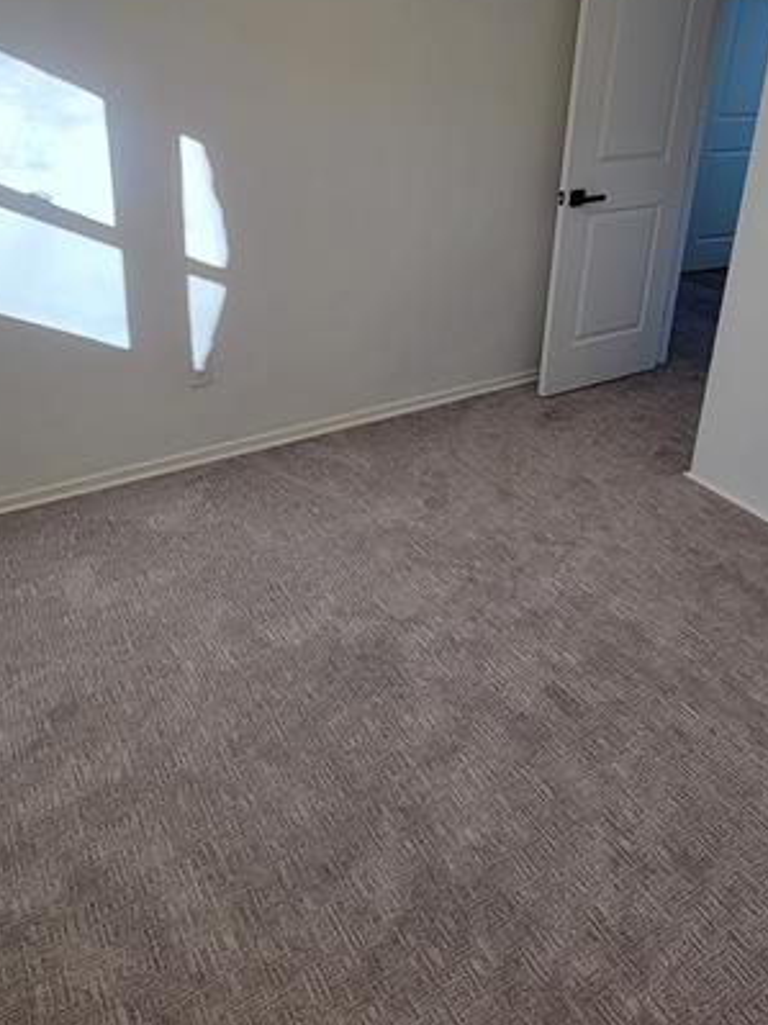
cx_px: 327
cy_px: 331
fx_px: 740
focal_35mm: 25
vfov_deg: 67.3
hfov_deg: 54.6
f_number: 2.2
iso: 50
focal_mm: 2.2
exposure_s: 1/124
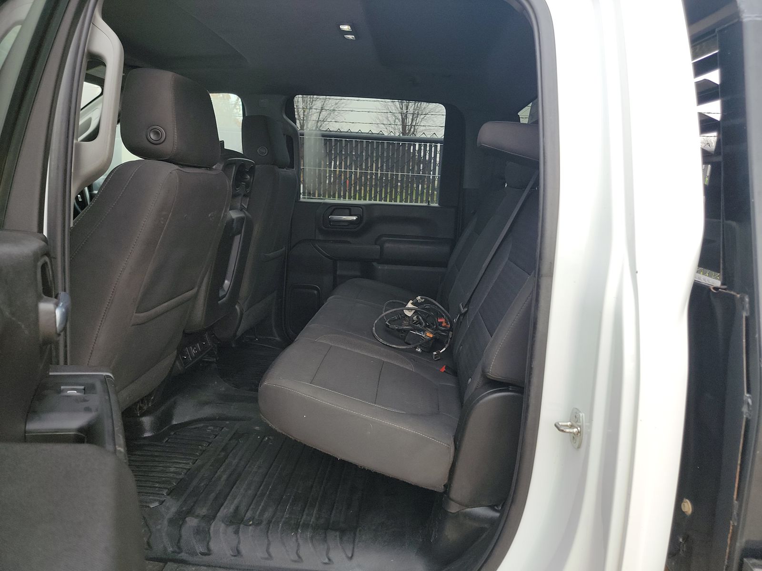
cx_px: 381
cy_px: 286
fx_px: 528
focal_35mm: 24
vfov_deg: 56.8
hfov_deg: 71.6
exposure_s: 1/59
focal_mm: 6.7
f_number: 1.8
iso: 71
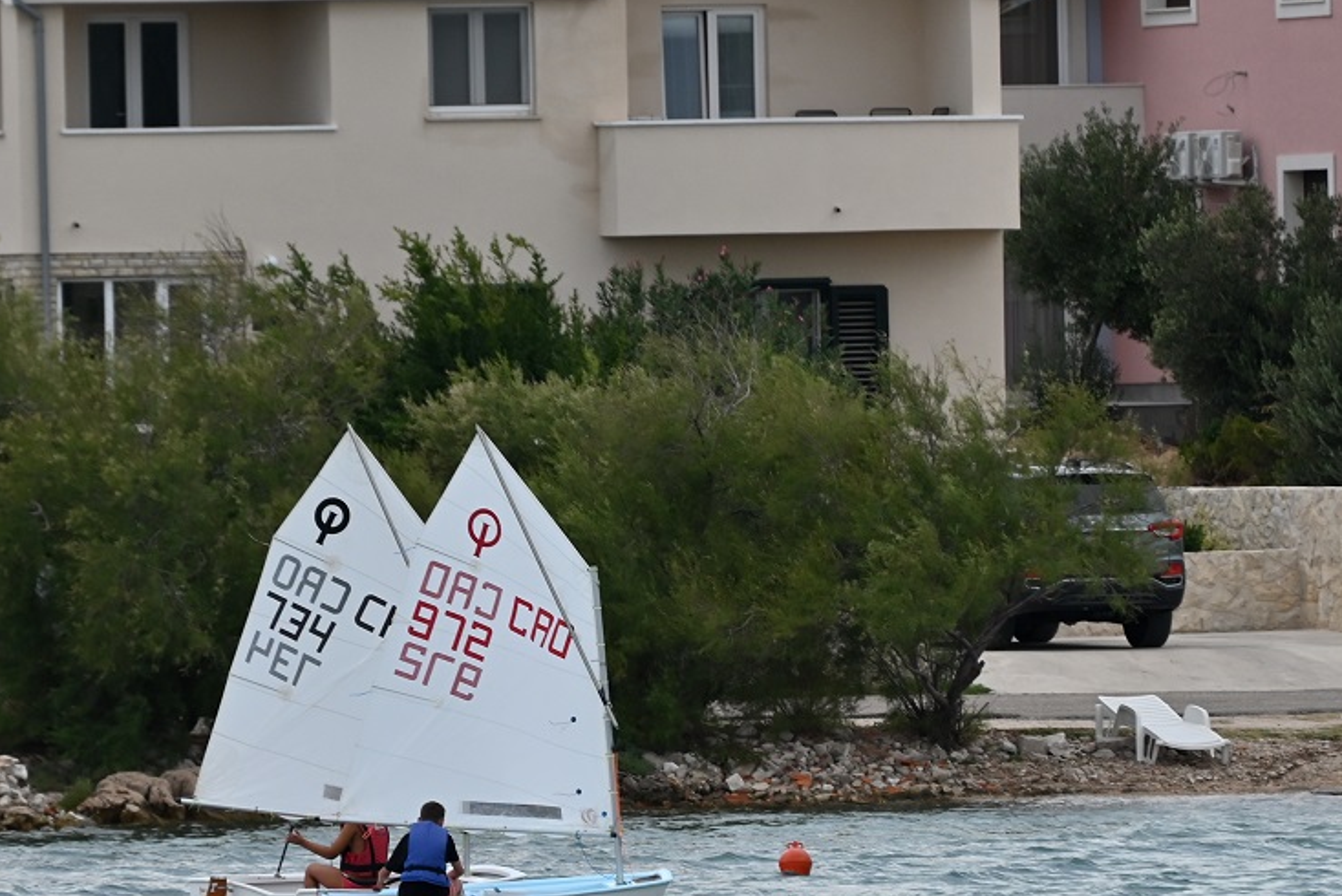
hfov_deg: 3.4
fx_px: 22859
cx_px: 565
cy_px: 699
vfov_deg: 2.2
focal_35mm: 613
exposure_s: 1/500
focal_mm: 300
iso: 250
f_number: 5.6
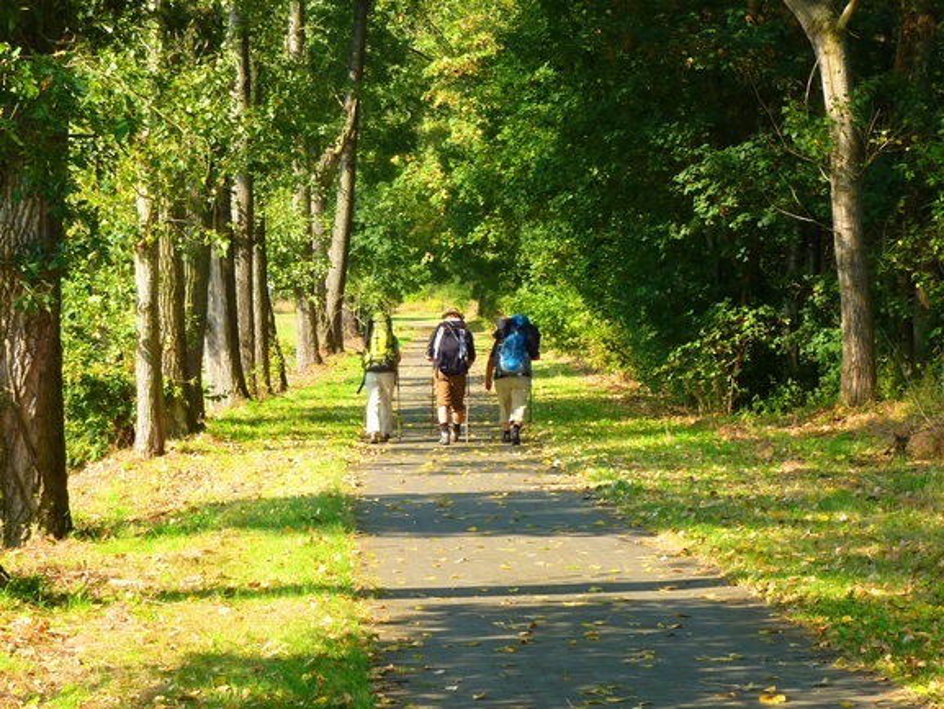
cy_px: 354
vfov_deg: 12.4
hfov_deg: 16.4
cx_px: 472
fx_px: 3273
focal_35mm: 120
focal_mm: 13.7
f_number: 4.2
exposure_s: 1/200
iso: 80
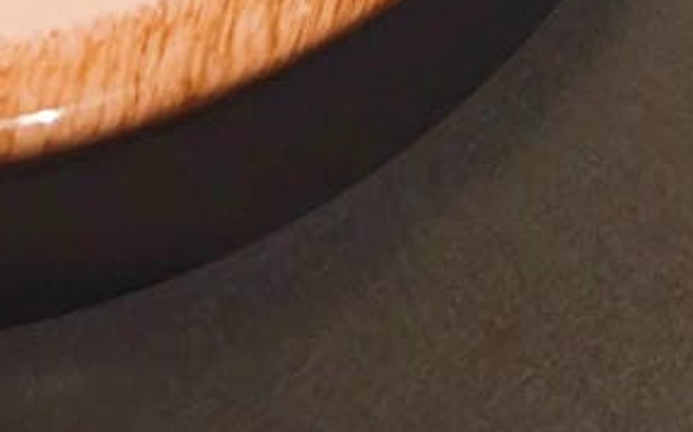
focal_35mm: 266
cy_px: -507
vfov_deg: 4.8
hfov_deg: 7.6
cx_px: -657
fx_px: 5021
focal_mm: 8.72
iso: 400
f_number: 1.63
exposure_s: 1/60
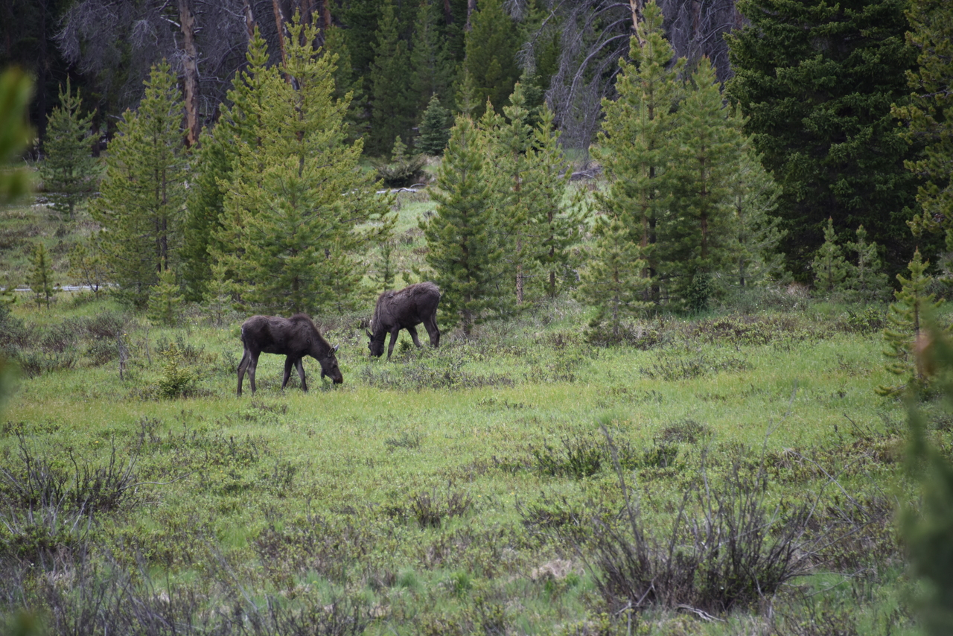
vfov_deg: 4.6
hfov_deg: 6.9
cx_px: 476
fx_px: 7943
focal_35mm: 300
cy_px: 318
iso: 400
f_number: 5.6
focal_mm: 300
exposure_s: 1/640
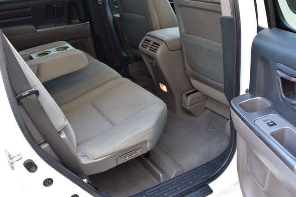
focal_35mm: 38
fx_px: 308
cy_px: 98
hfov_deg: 51.3
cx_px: 148
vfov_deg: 35.5
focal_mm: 25
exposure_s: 1/20
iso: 400
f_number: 6.3
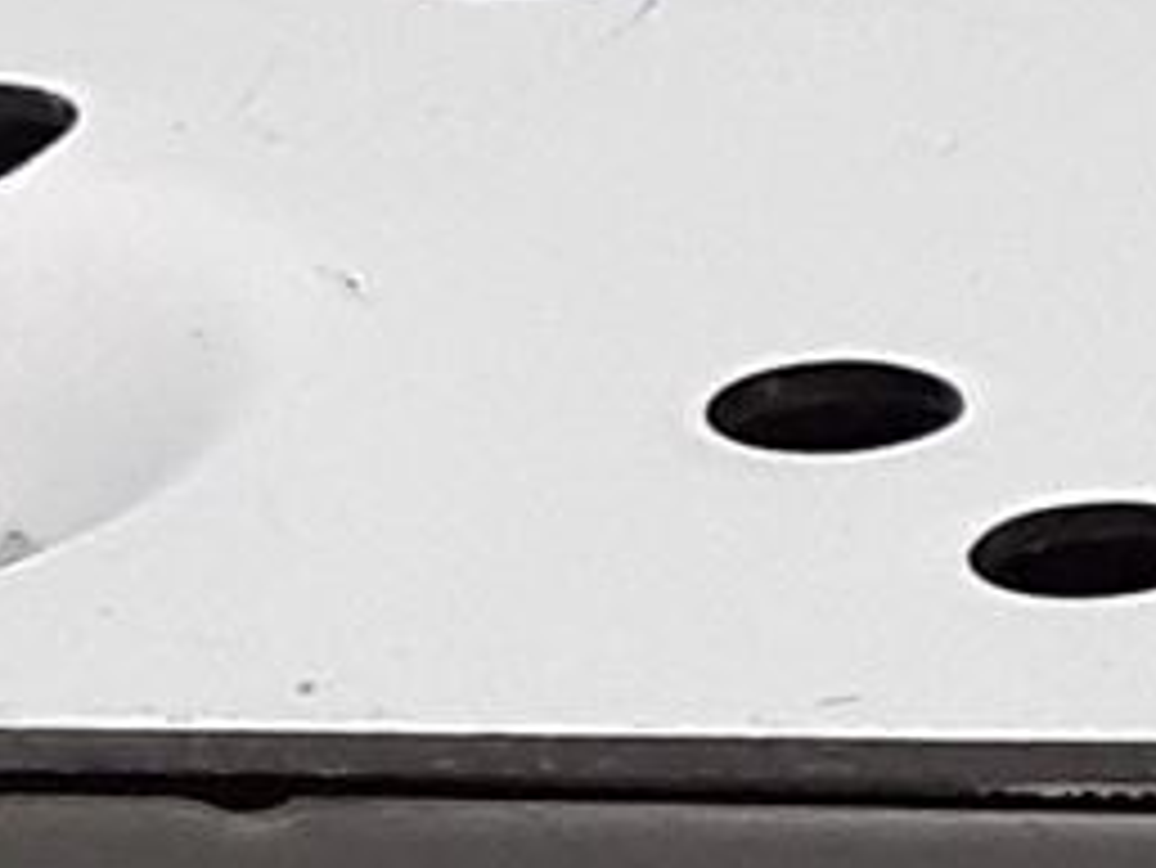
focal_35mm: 223
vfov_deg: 6.5
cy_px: 1525
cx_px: 3549
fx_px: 7451
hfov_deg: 7.7
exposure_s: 1/100
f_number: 1.9
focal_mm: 2.91
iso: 64
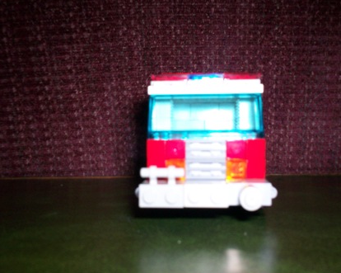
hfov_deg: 47.9
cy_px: 137
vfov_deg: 39.1
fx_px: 383
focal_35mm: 38
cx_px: 184
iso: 140
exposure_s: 1/60
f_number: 4.5
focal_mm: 6
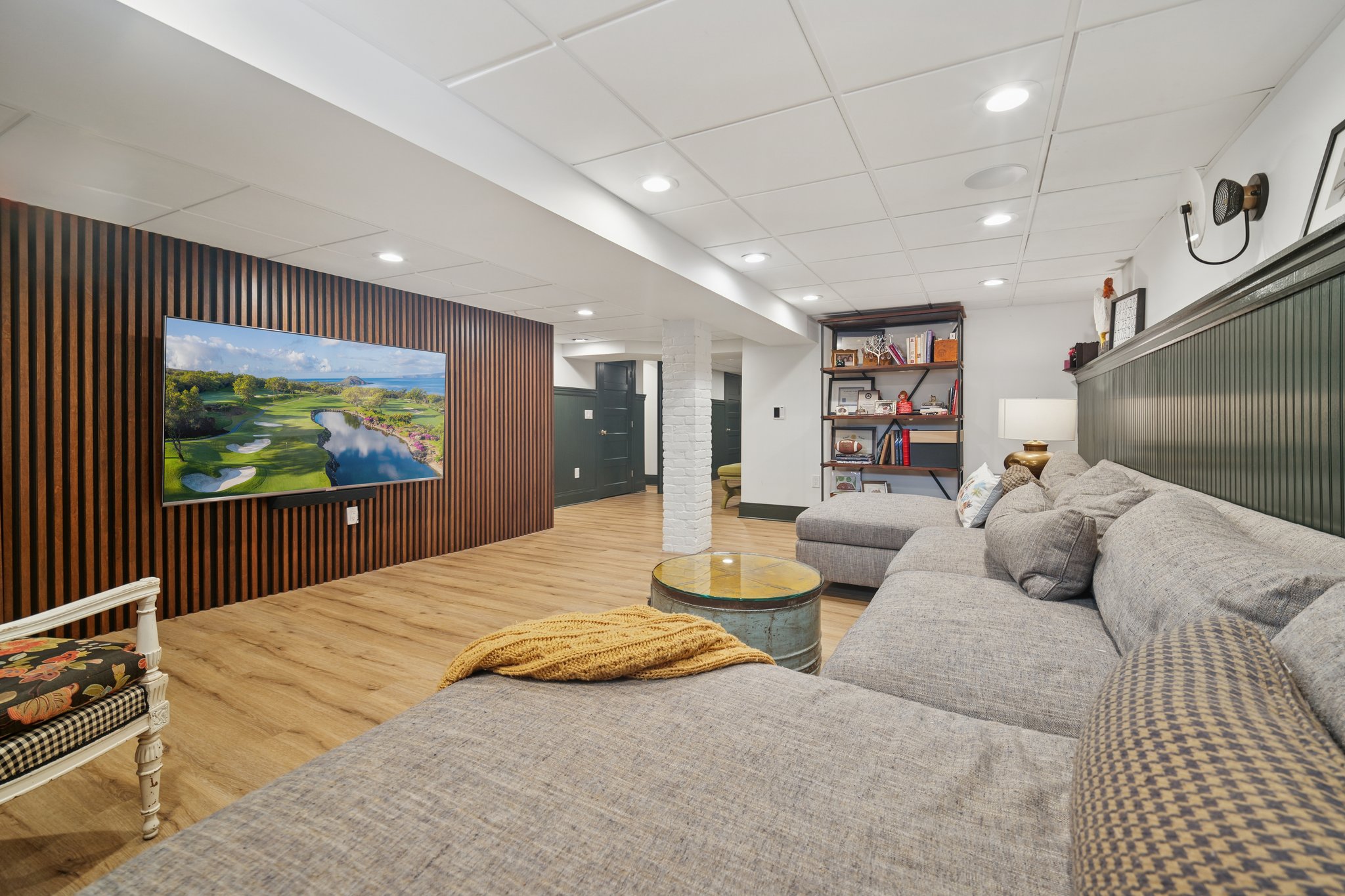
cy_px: 448
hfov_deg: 73.7
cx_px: 672
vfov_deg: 53.1
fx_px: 897
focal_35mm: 24
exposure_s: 1/20
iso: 640
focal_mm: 24
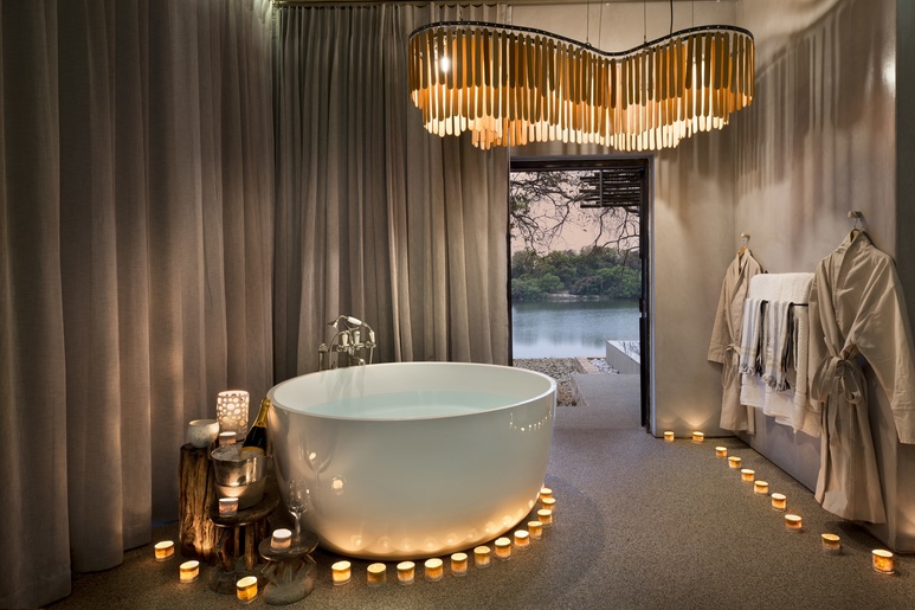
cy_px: 282
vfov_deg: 57.1
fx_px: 559
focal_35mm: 22
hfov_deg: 78.4
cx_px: 497
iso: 200
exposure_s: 4
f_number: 9.5
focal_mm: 20
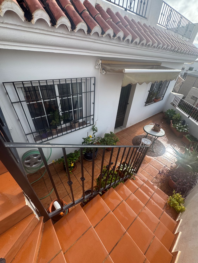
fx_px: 107
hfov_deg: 85.7
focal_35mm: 14
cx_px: 99
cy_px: 132
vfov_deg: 102.1
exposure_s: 1/615
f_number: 2.2
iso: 40
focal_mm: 2.22
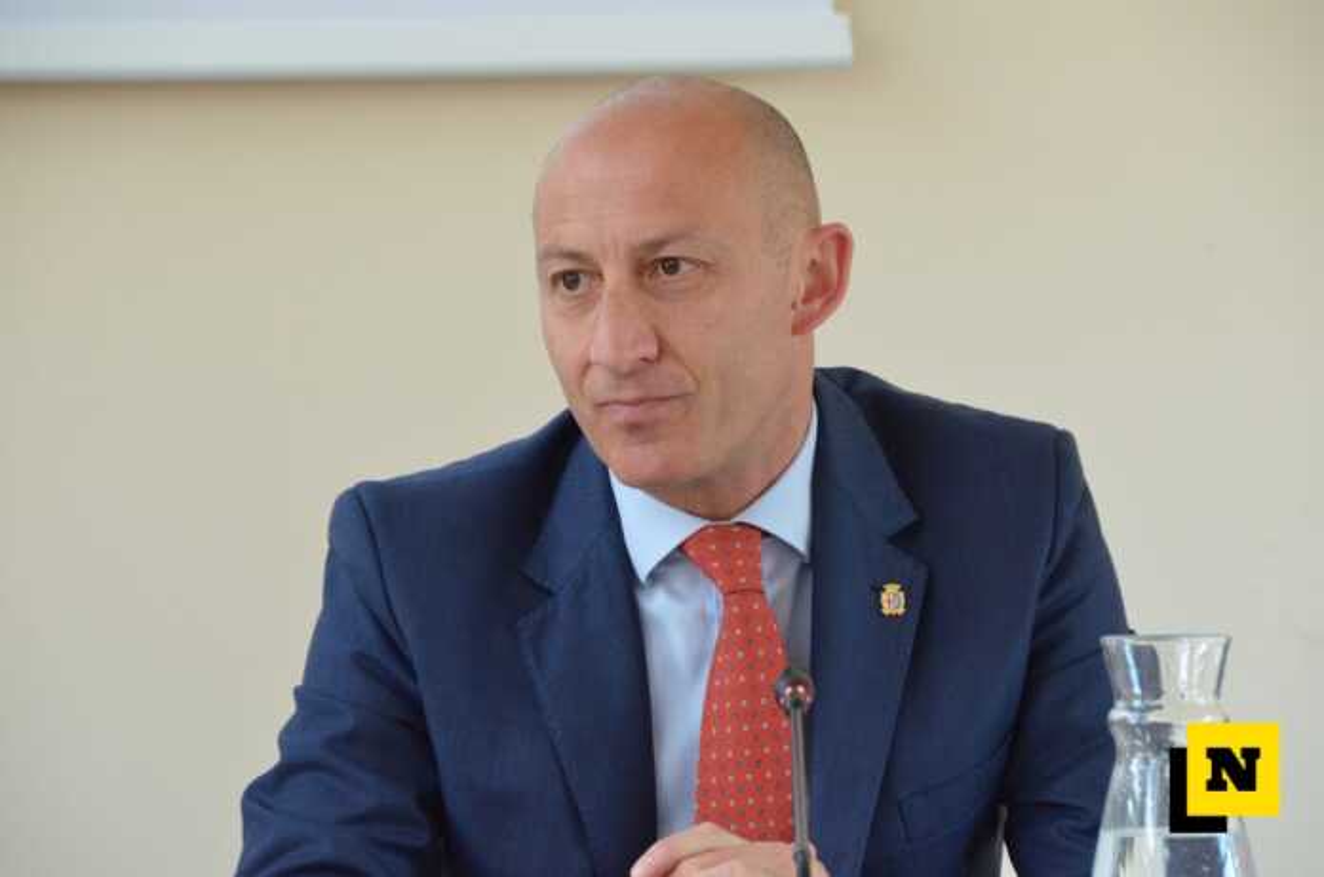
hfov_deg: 8.1
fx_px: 9359
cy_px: 438
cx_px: 662
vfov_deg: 5.4
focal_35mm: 255
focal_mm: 170
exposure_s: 1/160
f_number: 8
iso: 2500
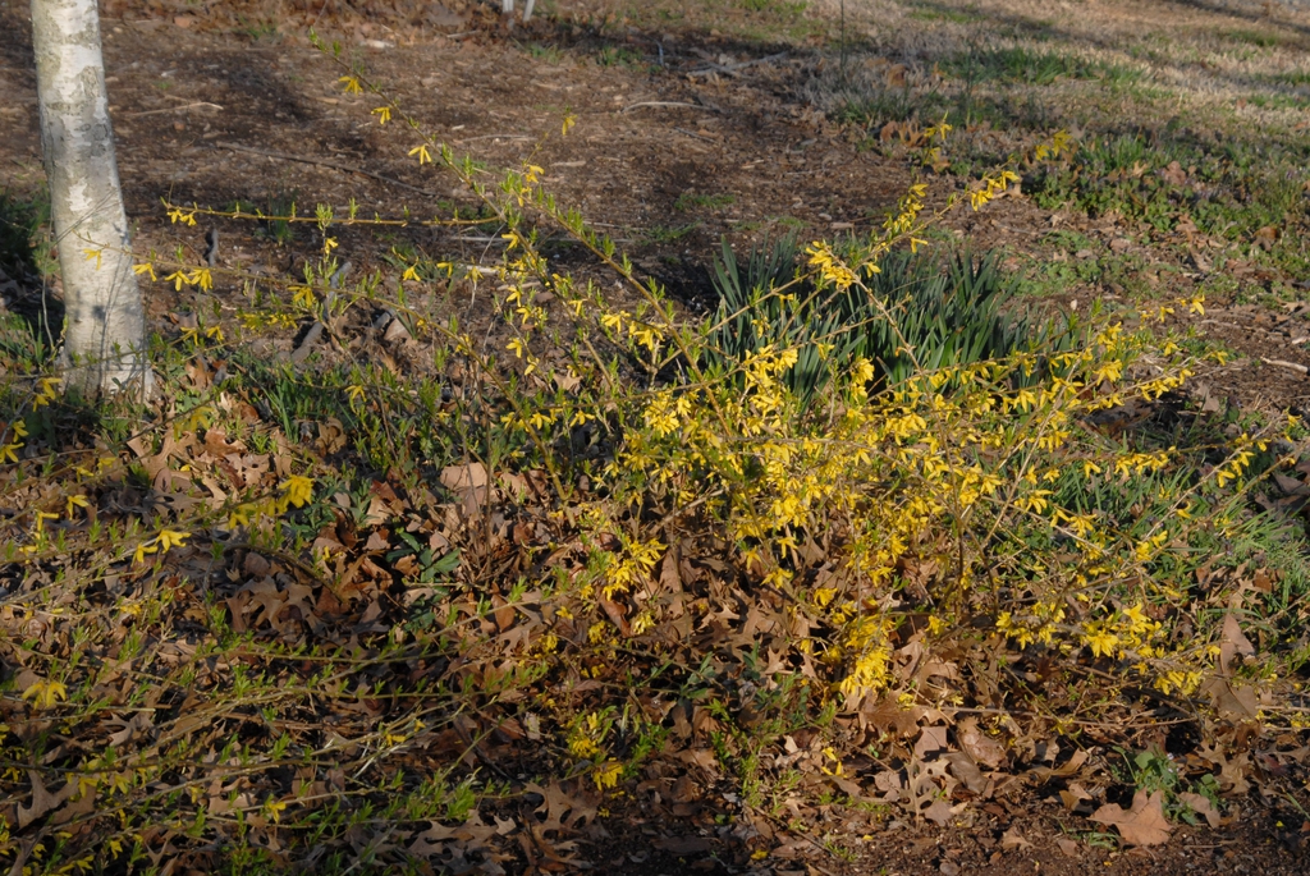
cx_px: 655
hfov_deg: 19.4
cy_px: 438
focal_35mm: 105
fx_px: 3825
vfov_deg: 13.1
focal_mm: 70
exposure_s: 1/320
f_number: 9
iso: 400
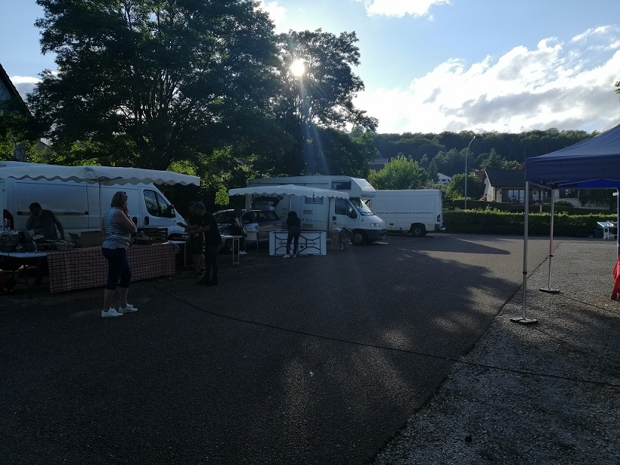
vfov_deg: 51.4
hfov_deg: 65.3
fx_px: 484
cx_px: 310
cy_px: 232
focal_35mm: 27
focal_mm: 3.95
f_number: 1.8
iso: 50
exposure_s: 1/1490
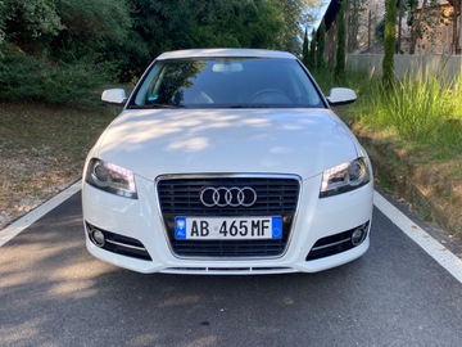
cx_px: 231
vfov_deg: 53.1
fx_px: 347
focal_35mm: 26
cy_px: 174
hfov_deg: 67.3
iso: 32
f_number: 1.8
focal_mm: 4.25
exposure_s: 1/475
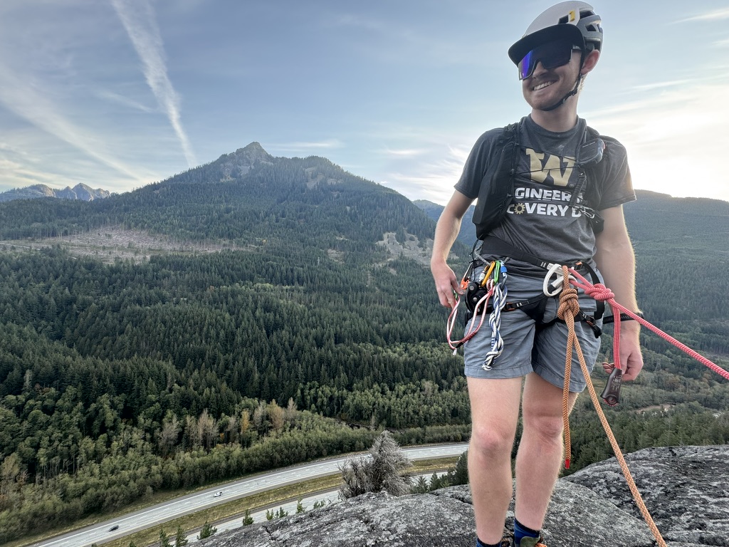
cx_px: 364
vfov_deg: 85.7
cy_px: 274
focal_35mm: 14
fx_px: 295
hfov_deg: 102.1
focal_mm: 2.22
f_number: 2.2
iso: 40
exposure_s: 1/104
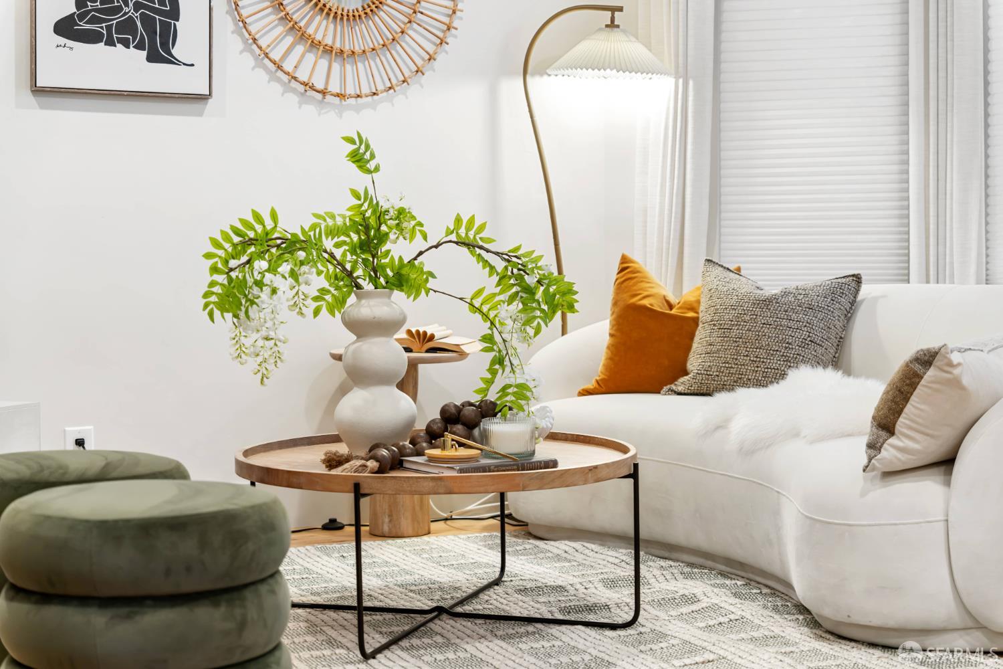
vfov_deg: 23.4
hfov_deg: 34.5
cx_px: 502
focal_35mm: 58
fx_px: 1616
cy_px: 334
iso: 320
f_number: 4
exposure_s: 1/10
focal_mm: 58
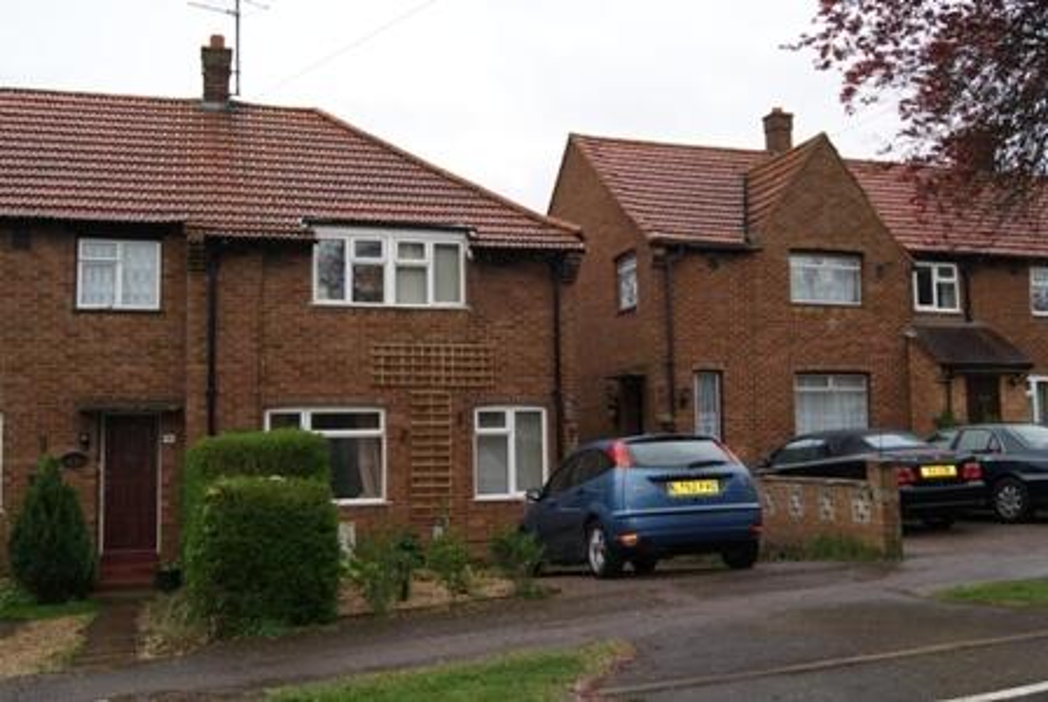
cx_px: 524
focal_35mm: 33
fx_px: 962
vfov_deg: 40.1
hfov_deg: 57.2
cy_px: 351
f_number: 5
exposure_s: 1/80
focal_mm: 22
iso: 160
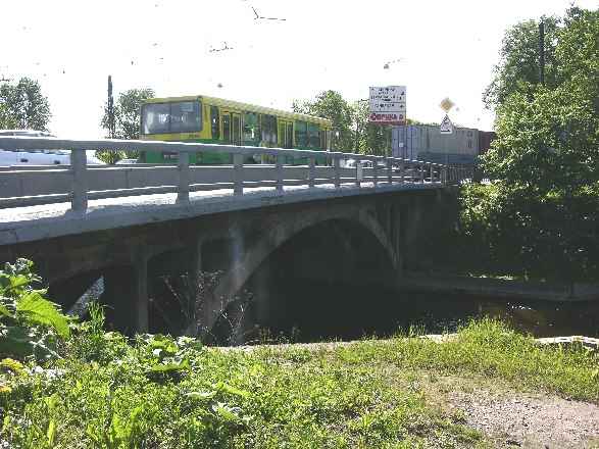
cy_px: 224
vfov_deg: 38.7
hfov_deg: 50.1
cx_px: 300
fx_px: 640
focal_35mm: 37
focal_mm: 9.5
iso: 50
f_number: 8
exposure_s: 1/90.6
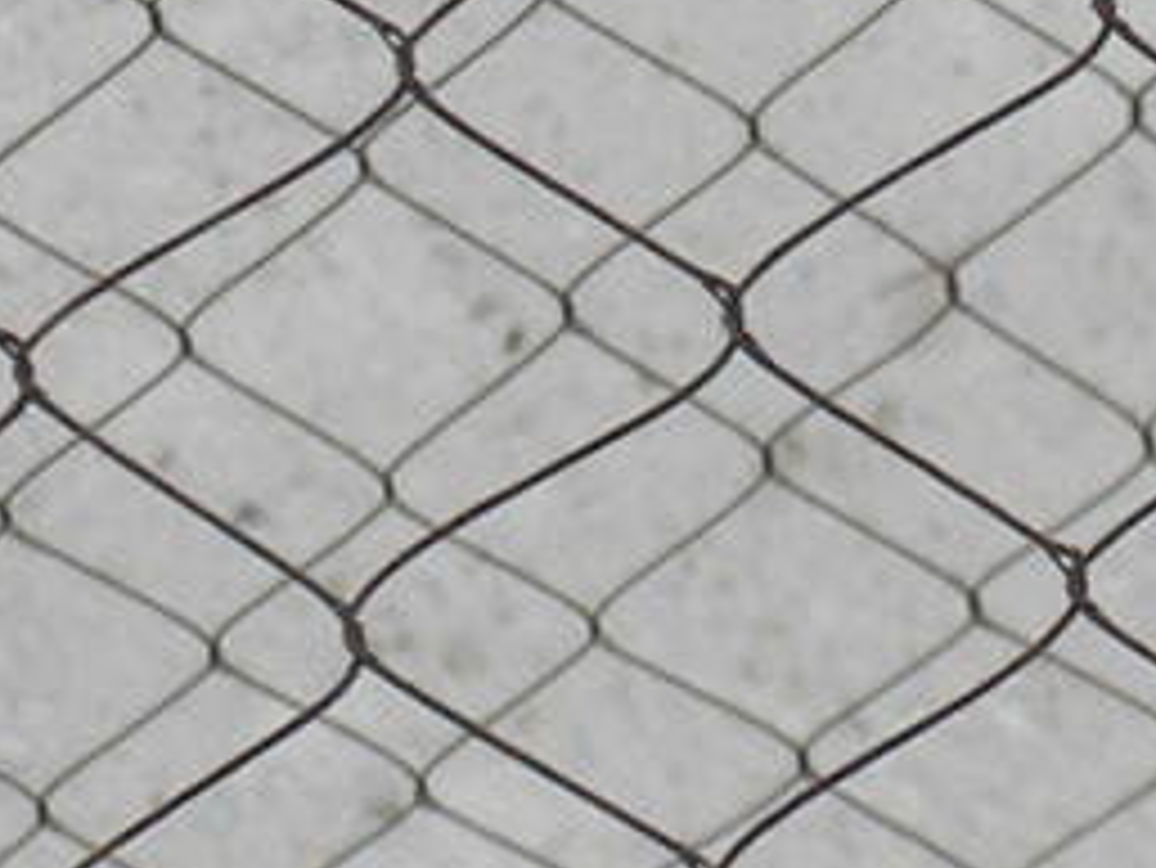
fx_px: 24757
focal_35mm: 741
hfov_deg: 2.7
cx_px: 2177
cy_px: 688
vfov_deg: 2.0
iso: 81
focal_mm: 21
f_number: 5.1
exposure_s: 1/349
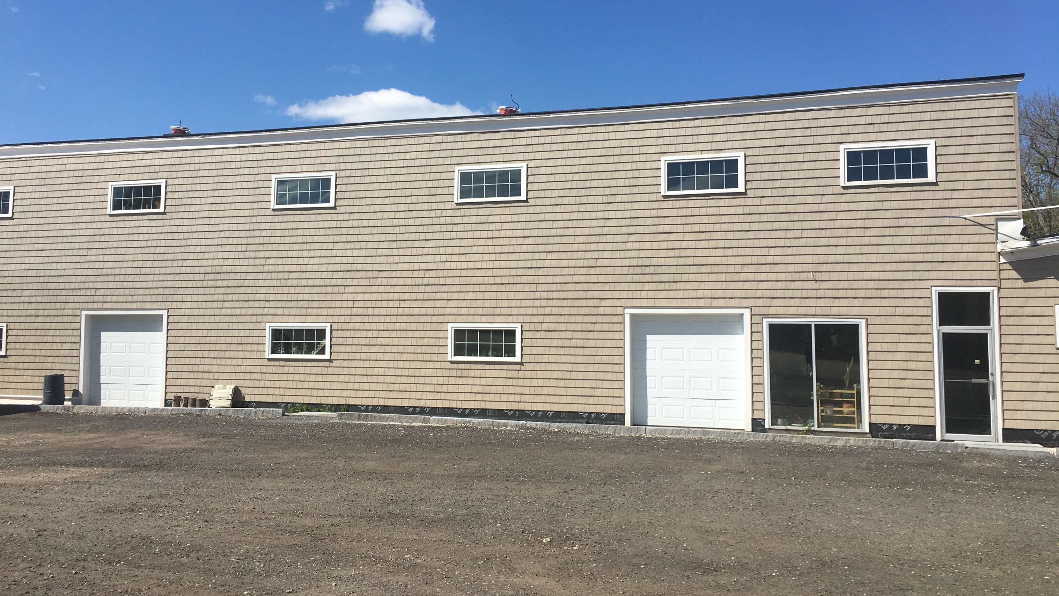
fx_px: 899
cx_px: 523
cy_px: 260
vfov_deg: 36.6
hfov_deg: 61.0
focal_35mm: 32
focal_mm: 4.15
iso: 25
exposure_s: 1/1972
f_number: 2.2
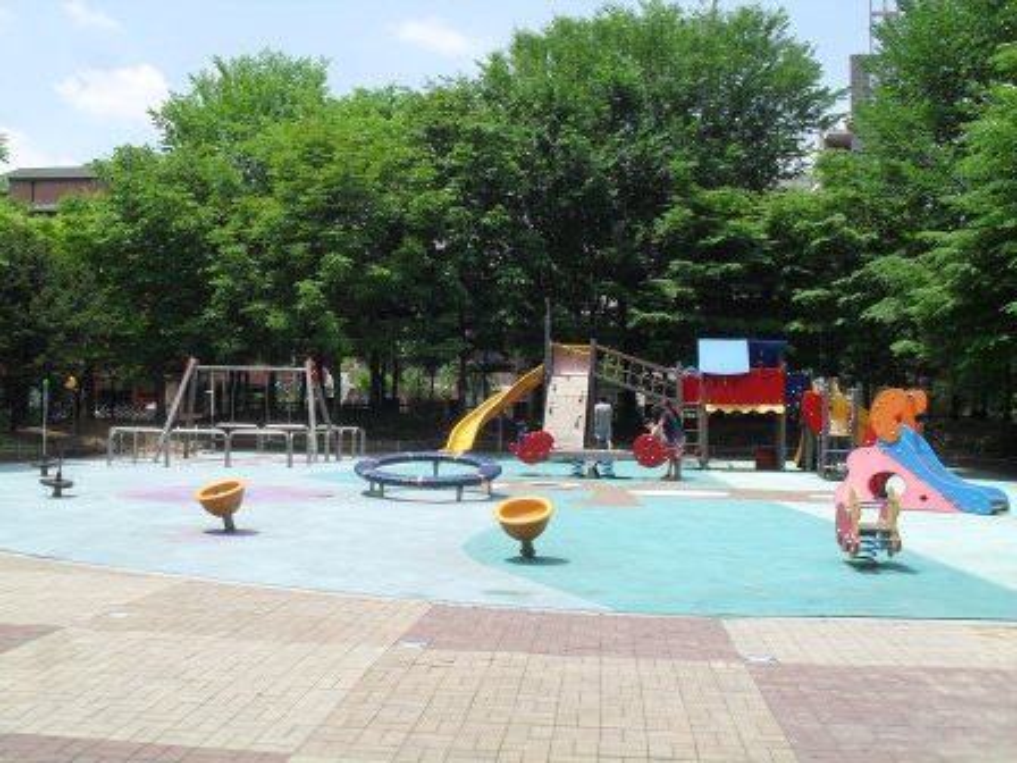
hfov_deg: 52.6
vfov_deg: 40.7
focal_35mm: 35
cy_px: 382
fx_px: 1028
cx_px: 508
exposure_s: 1/125
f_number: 8.4
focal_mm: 6.3
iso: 100
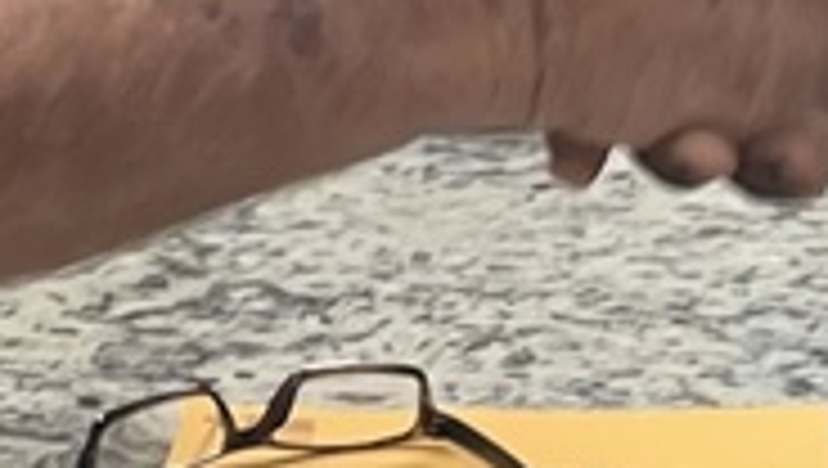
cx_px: 1242
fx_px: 8529
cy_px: -414
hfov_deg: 5.5
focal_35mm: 388
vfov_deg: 3.1
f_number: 2.2
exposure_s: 1/60
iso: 125
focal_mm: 7.5
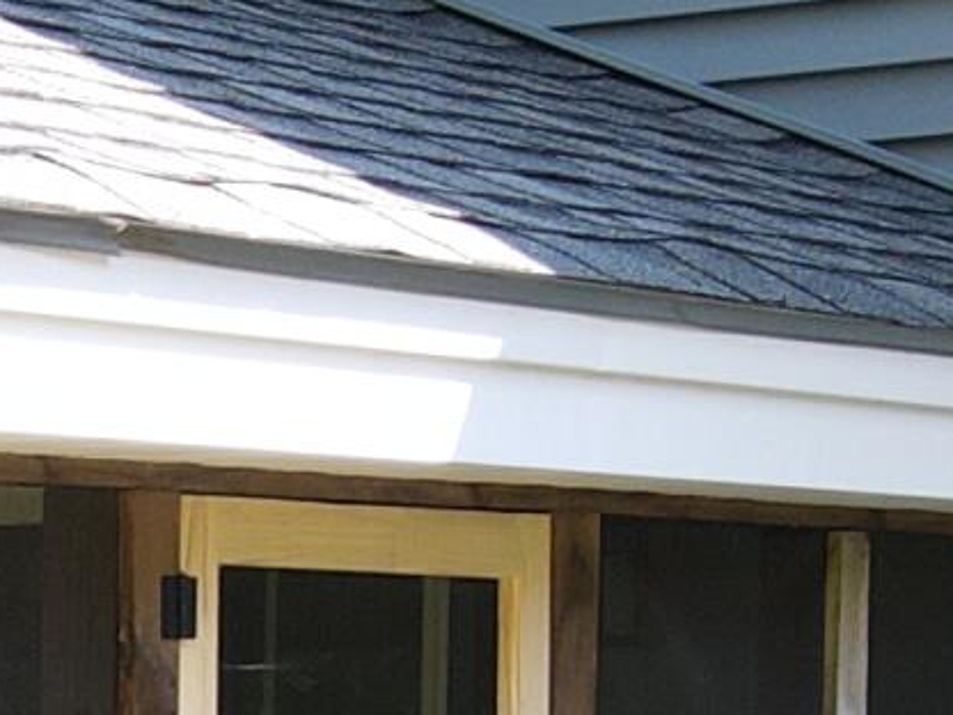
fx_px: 4763
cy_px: 1276
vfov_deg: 8.3
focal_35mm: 173
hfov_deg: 10.7
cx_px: -754
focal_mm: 4.5
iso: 100
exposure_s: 1/80
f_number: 2.8
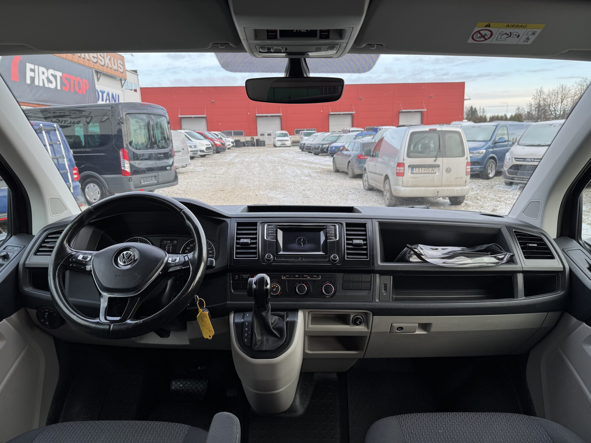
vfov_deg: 56.8
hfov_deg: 71.6
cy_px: 222
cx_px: 296
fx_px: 410
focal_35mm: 24
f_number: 1.78
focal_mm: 6.76
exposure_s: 1/165
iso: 64
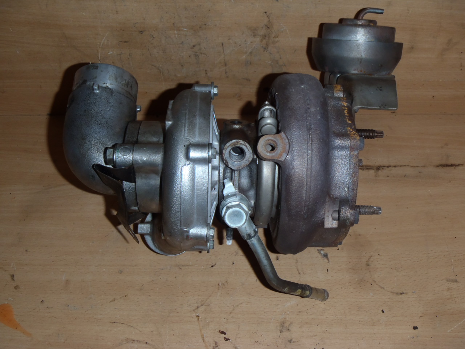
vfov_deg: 37.7
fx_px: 510
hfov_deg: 49.0
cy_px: 174
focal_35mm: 38
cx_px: 232
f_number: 4.6
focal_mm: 6.83
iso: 100
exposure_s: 1/40
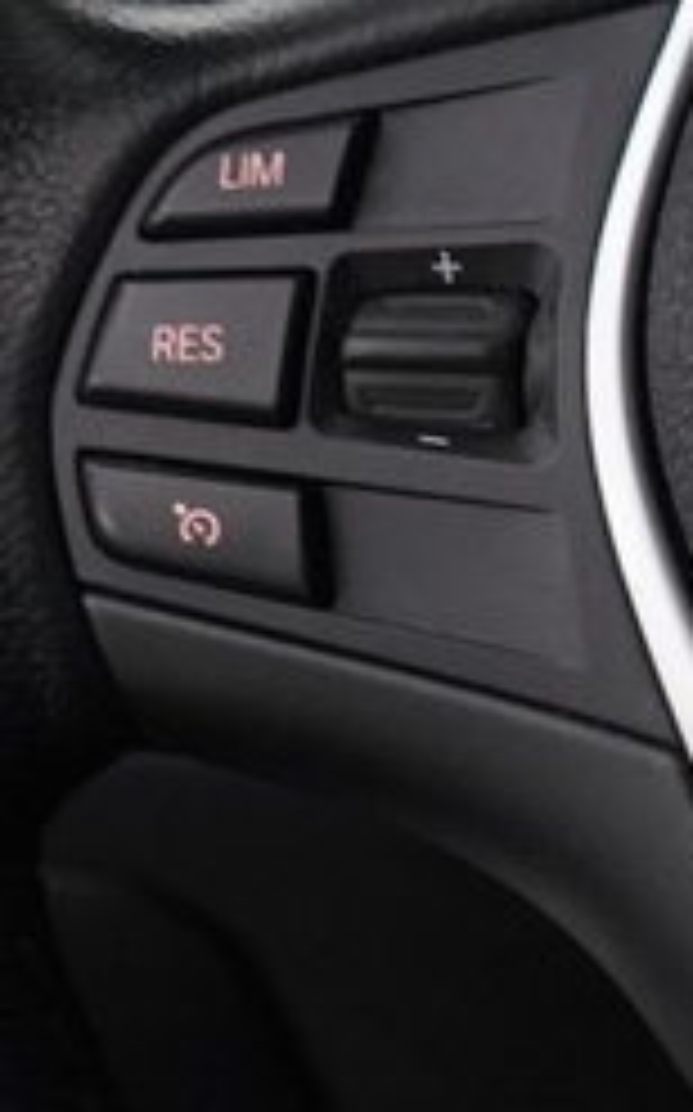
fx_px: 5873
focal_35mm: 194
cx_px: 1773
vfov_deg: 10.8
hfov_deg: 6.4
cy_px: 266
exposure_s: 1/50
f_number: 4
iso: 3200
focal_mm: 29
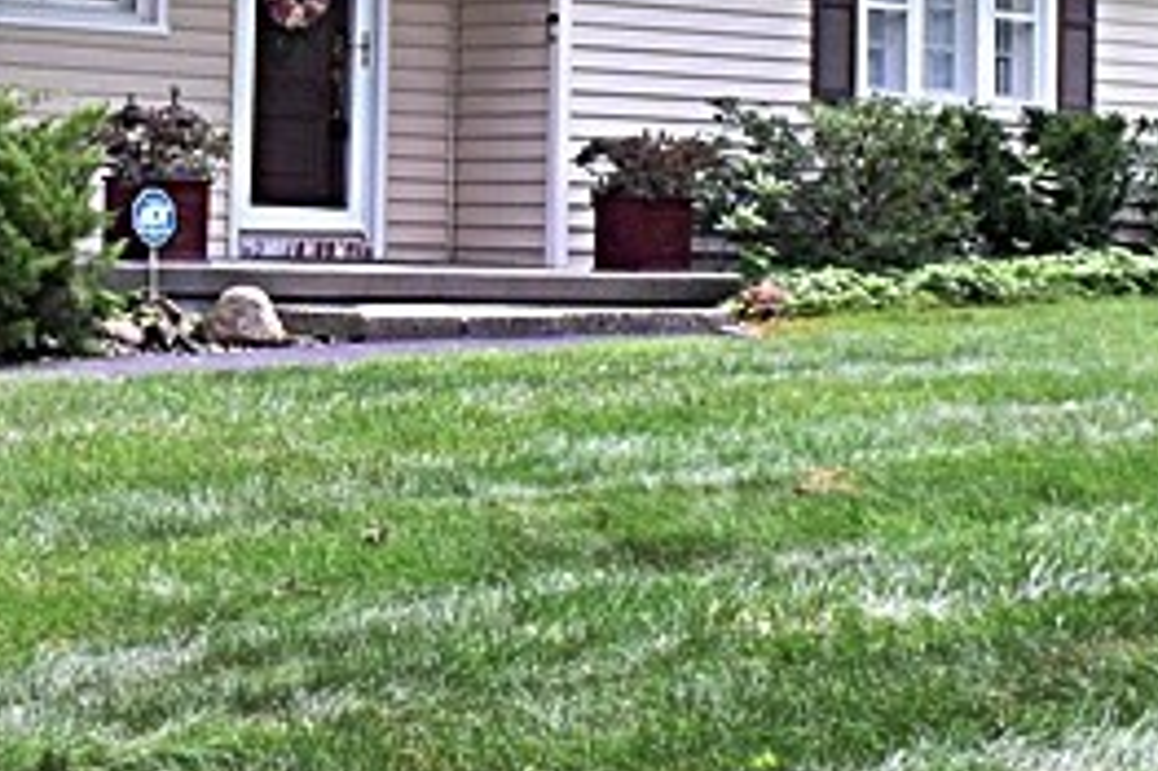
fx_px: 3761
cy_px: 112
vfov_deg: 11.6
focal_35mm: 117
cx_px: 229
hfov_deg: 17.4
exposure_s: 1/250
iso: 400
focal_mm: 20
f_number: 5.6
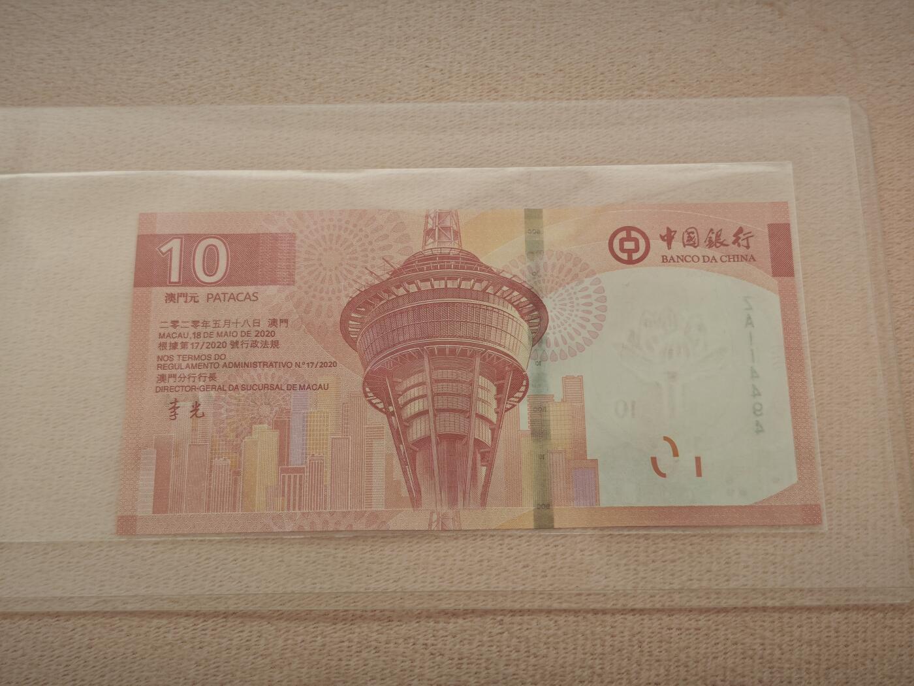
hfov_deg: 38.2
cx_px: 457
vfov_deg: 29.1
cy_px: 343
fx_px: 1320
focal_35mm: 50
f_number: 1.63
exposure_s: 1/100
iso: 200
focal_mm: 5.85
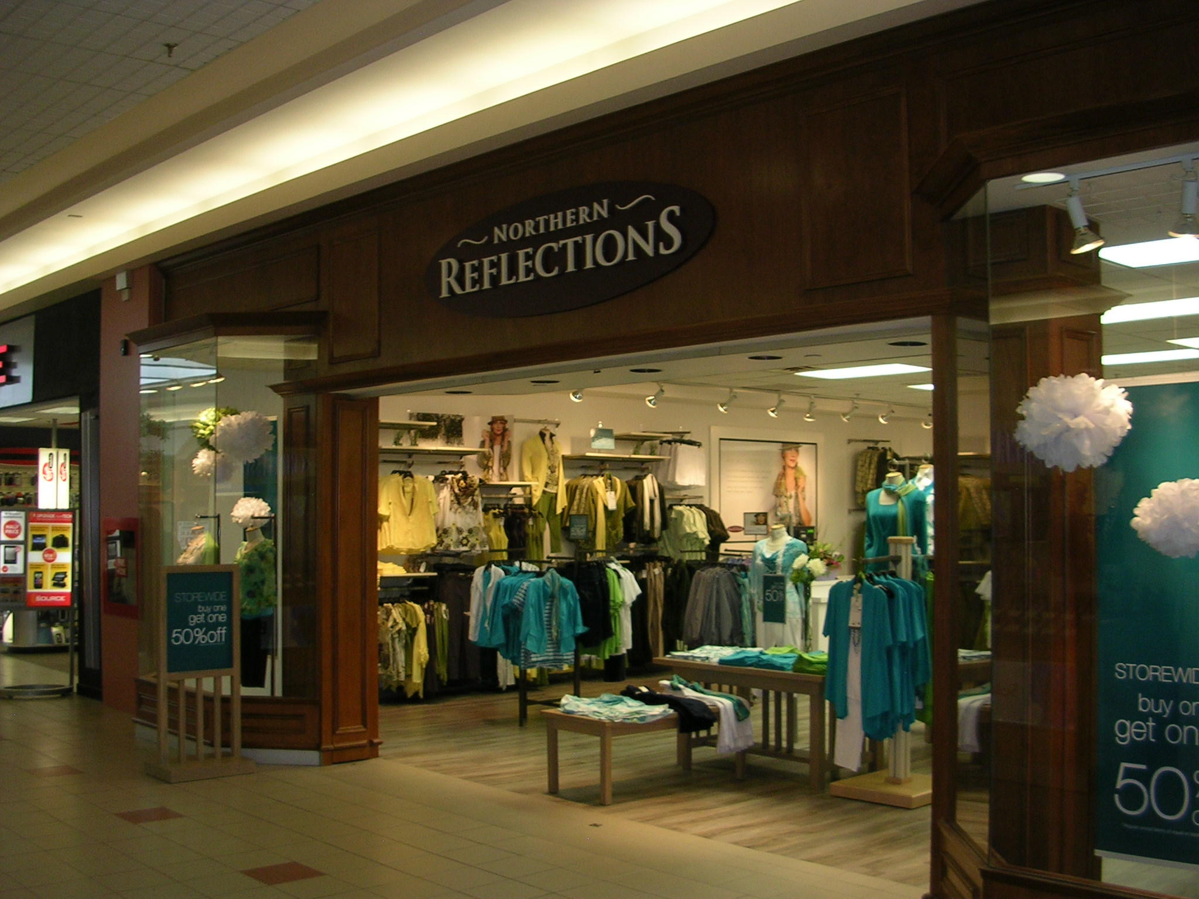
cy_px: 450
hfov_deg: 49.0
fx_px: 1316
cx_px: 600
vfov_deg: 37.7
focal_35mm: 38
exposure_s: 1/30
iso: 54
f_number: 2.8
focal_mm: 5.8
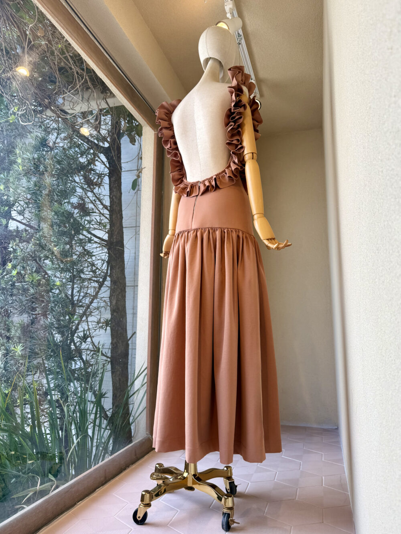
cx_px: 200
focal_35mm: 24
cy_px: 267
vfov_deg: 71.6
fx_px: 371
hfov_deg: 56.8
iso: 80
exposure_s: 1/297
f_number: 1.78
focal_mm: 6.76
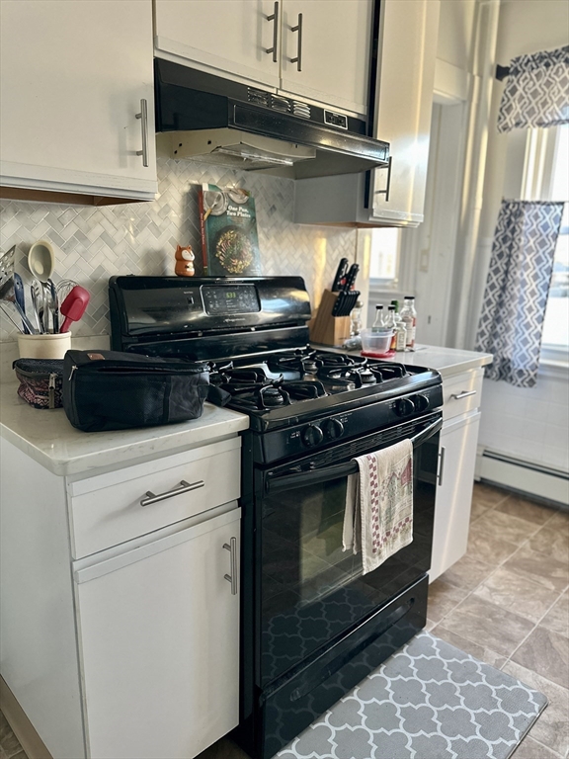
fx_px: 526
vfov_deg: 71.6
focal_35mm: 24
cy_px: 380
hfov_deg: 56.8
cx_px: 284
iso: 320
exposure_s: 1/60
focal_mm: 6.86
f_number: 1.78
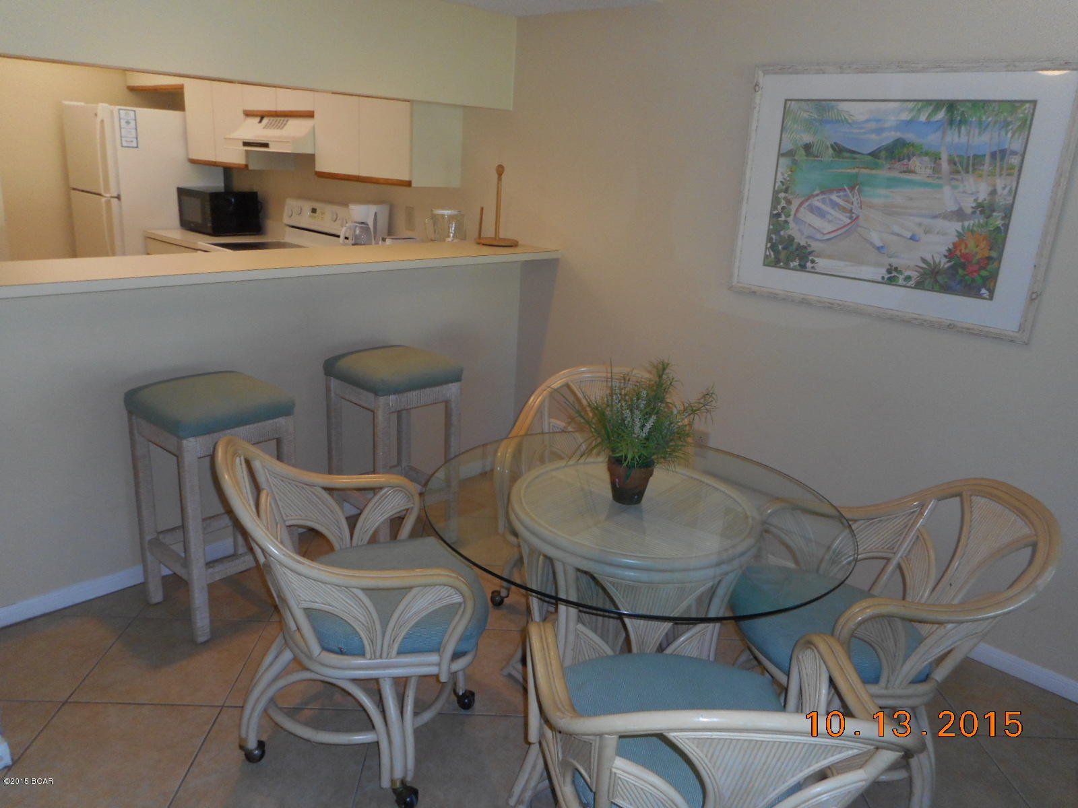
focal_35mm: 25
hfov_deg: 69.4
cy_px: 404
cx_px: 539
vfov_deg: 54.9
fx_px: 779
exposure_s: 1/25
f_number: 3.7
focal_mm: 4.5
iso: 200
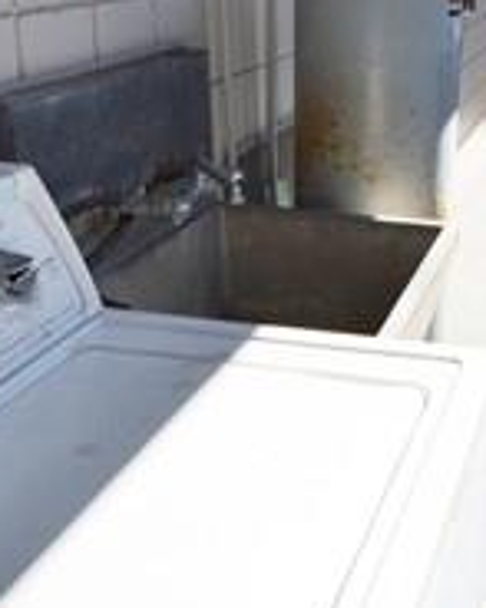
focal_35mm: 49
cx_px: 436
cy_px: 195
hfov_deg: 29.6
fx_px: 882
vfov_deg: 37.6
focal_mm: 10
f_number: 7.1
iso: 100
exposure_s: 1/200
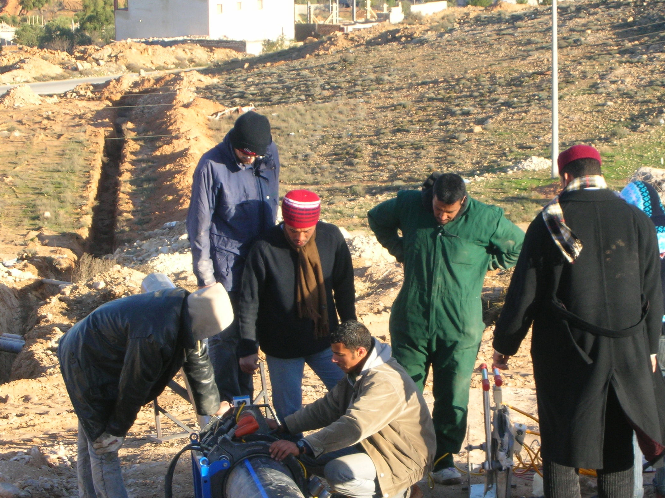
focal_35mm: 130
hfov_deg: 15.2
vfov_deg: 11.4
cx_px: 364
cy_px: 277
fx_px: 2497
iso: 50
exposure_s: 1/77.4
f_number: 5.4
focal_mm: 17.4
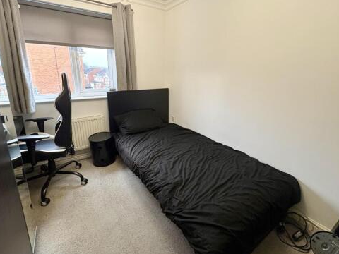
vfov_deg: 74.5
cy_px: 113
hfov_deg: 91.0
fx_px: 166
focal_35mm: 17
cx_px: 164
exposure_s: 1/60
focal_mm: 2.22
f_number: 2.2
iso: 250
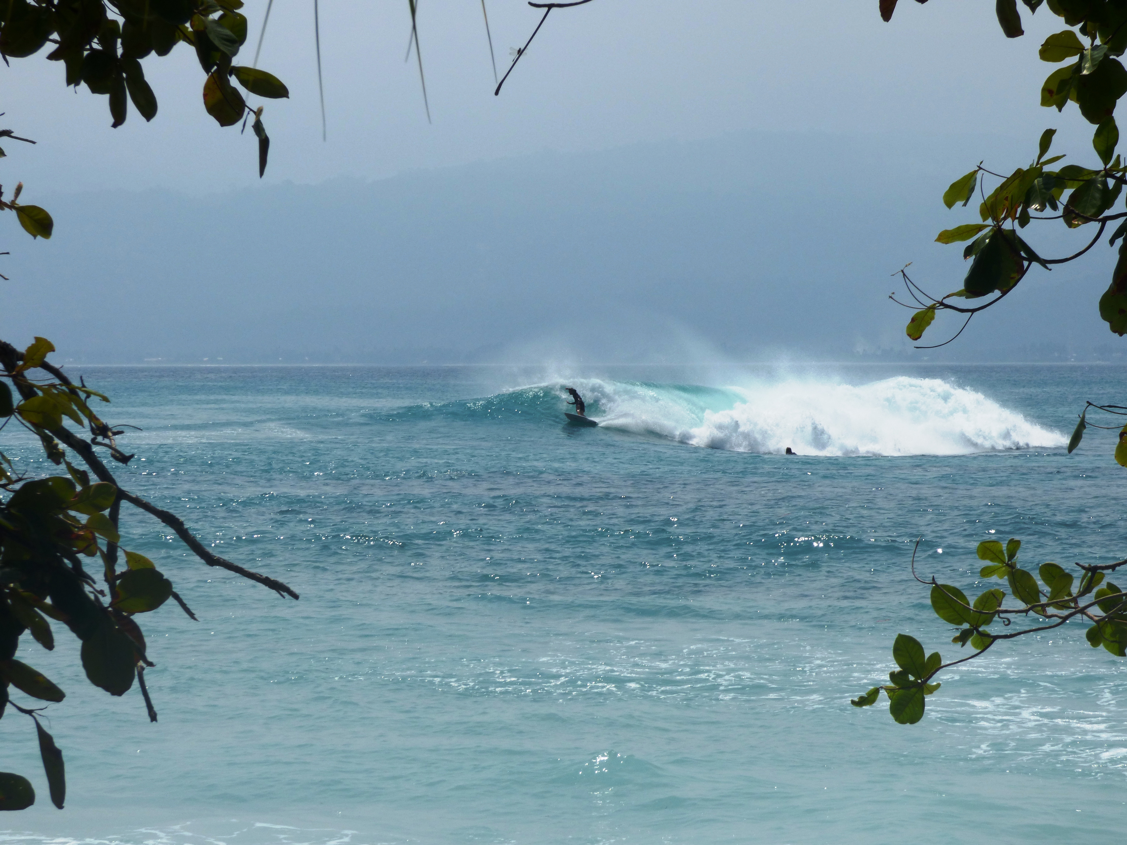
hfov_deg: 11.4
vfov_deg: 8.6
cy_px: 422
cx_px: 564
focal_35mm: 173
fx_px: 5632
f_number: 5.4
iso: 100
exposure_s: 1/1300
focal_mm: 28.23
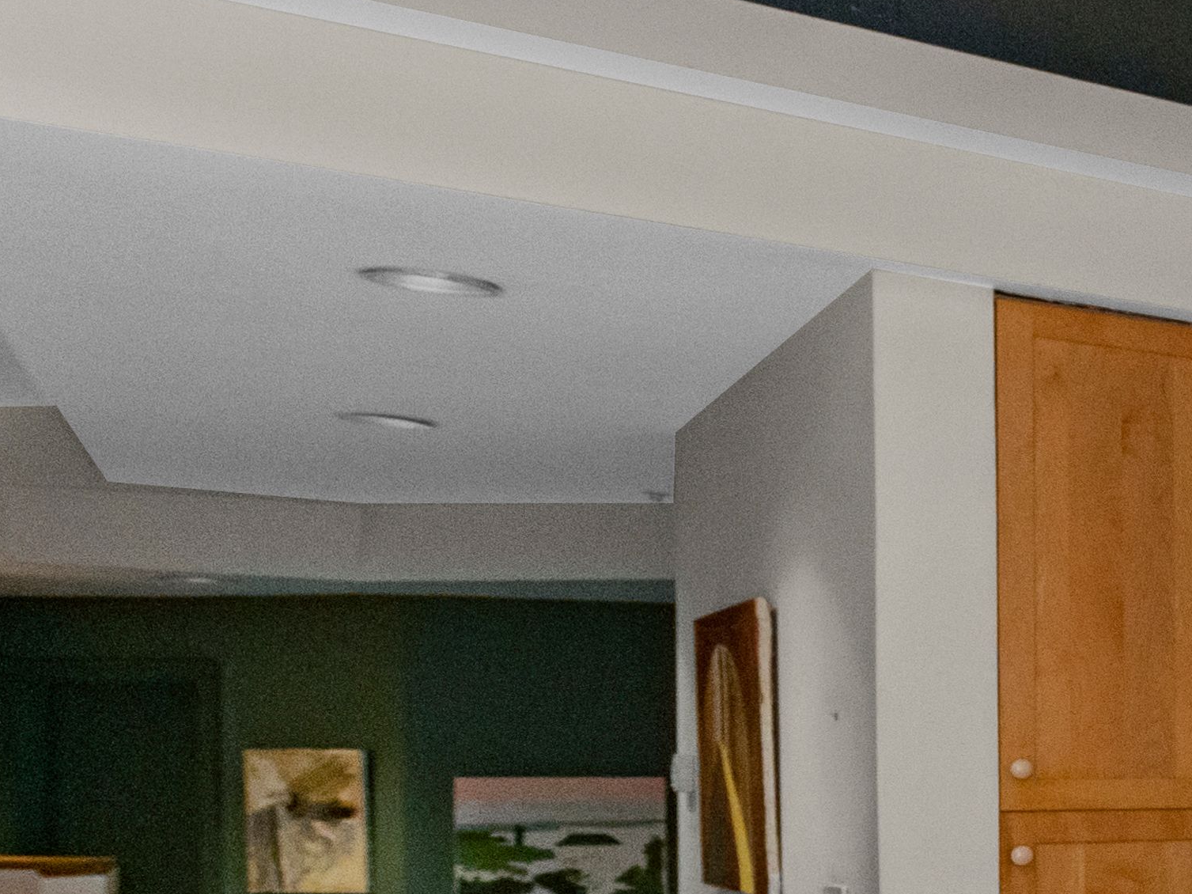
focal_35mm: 54
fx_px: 1859
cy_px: 725
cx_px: 2096
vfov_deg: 26.5
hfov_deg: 22.5
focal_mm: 14
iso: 1600
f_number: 5.6
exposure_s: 1/200
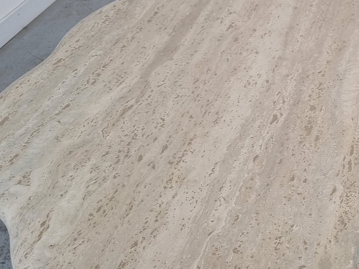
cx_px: 362
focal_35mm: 63
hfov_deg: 28.7
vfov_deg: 23.3
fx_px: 653
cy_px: 121
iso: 50
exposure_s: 1/159
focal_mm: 5.4
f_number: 1.8
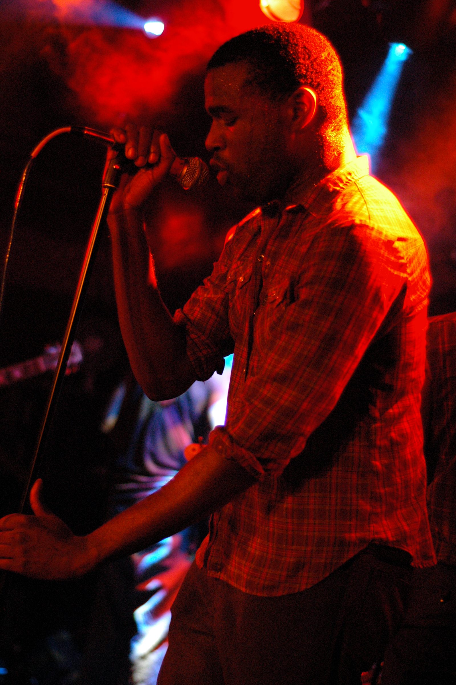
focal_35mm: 75
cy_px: 342
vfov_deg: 27.0
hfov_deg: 18.2
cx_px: 228
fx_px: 1425
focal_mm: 50
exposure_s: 1/80
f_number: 1.8
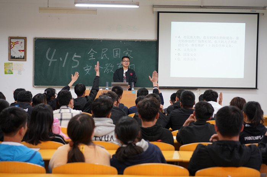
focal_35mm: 55
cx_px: 134
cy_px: 88
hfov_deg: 36.3
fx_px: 408
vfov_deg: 24.6
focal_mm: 55
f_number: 3.2
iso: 800
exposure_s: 1/80
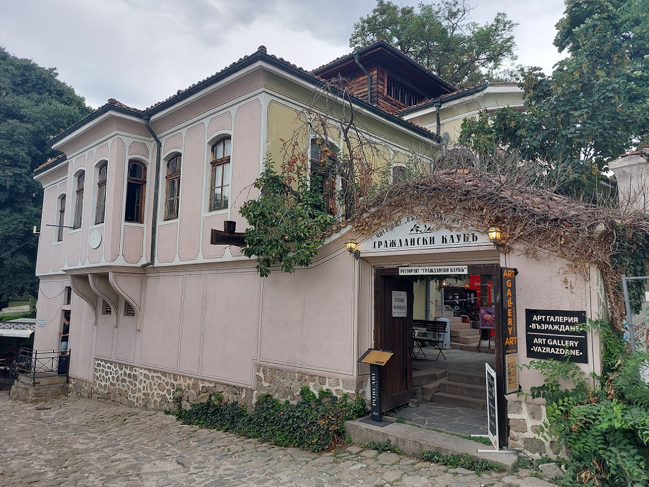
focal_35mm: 25
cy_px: 235
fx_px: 469
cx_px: 326
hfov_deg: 69.4
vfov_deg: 54.9
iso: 25
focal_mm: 5.23
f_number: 1.8
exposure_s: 1/201
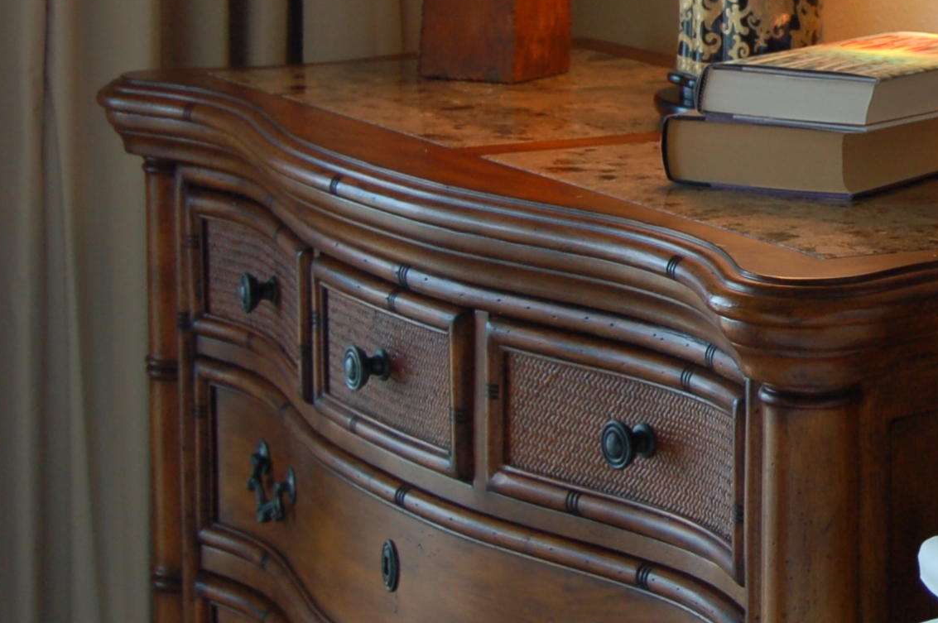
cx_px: 1051
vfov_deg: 10.1
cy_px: 18
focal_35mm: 135
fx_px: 3514
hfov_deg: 14.8
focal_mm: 34
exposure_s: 1/40
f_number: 4.5
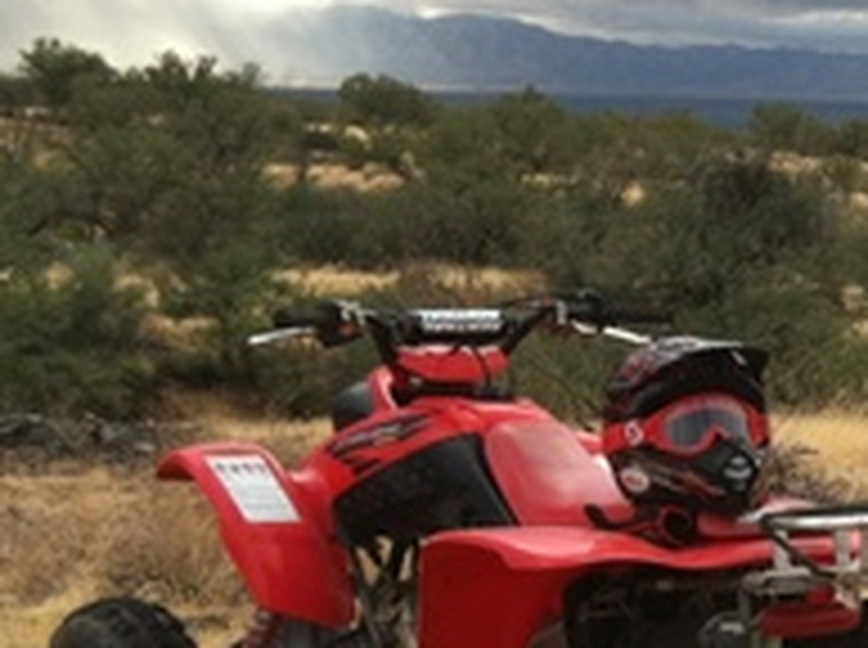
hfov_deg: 16.1
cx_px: 1129
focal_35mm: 116
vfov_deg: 12.7
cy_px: 500
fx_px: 2903
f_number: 2.8
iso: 80
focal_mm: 3.85
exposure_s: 1/376
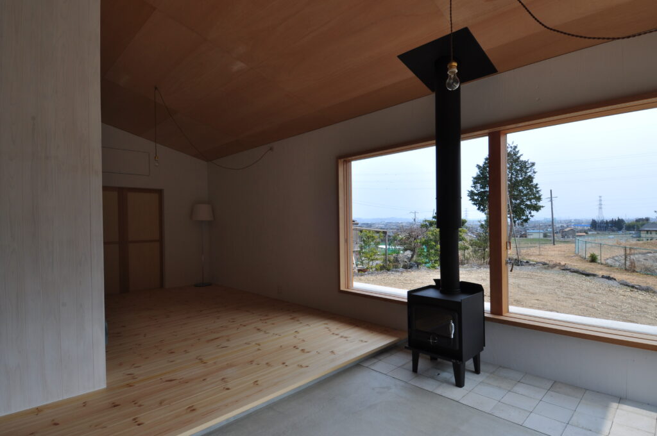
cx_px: 328
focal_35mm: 18
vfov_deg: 67.2
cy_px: 218
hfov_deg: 90.1
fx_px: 328
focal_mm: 12
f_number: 16
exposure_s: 1/30
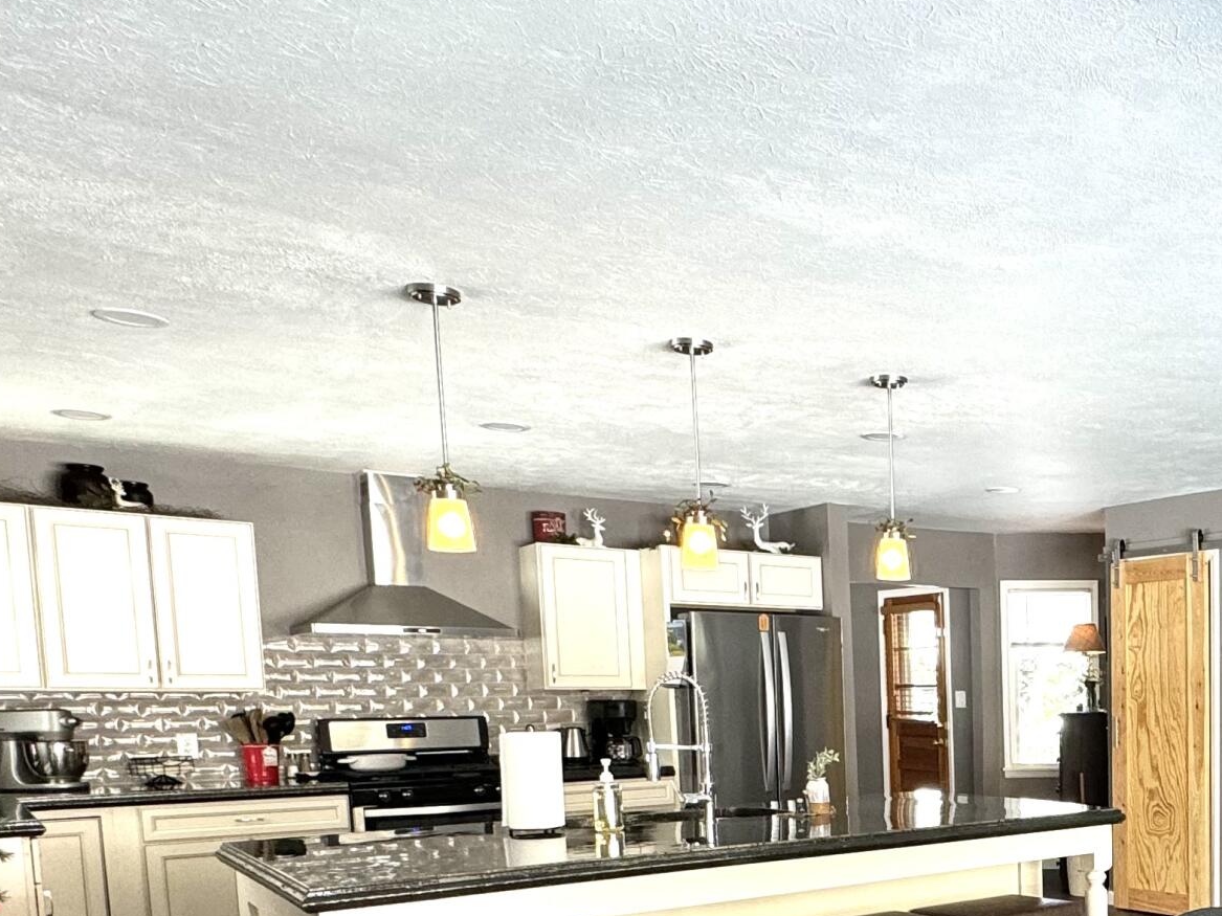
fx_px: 1271
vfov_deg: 37.1
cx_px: 1155
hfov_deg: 45.3
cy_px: 827
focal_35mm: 36
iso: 160
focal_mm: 2.22
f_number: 2.2
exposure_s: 1/120
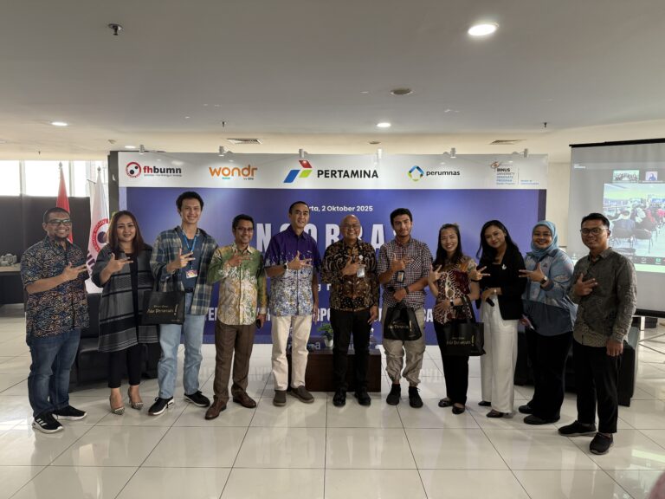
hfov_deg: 71.6
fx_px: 461
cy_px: 250
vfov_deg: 56.8
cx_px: 332
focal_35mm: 24
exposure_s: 1/100
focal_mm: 6.76
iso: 160
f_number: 1.78
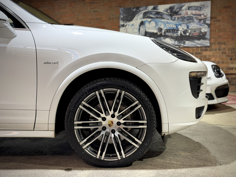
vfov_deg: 30.3
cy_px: 88
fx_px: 327
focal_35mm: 48
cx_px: 118
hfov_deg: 39.7
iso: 200
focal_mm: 6.76
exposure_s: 1/50
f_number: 1.78
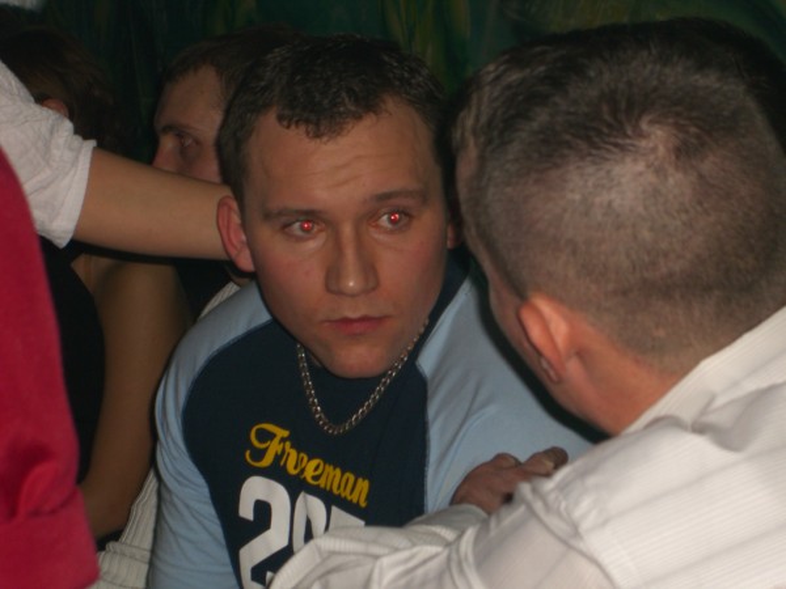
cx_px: 393
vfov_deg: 13.0
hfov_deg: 17.3
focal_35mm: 114
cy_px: 294
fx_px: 2589
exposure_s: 1/60
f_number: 5.1
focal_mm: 23.7
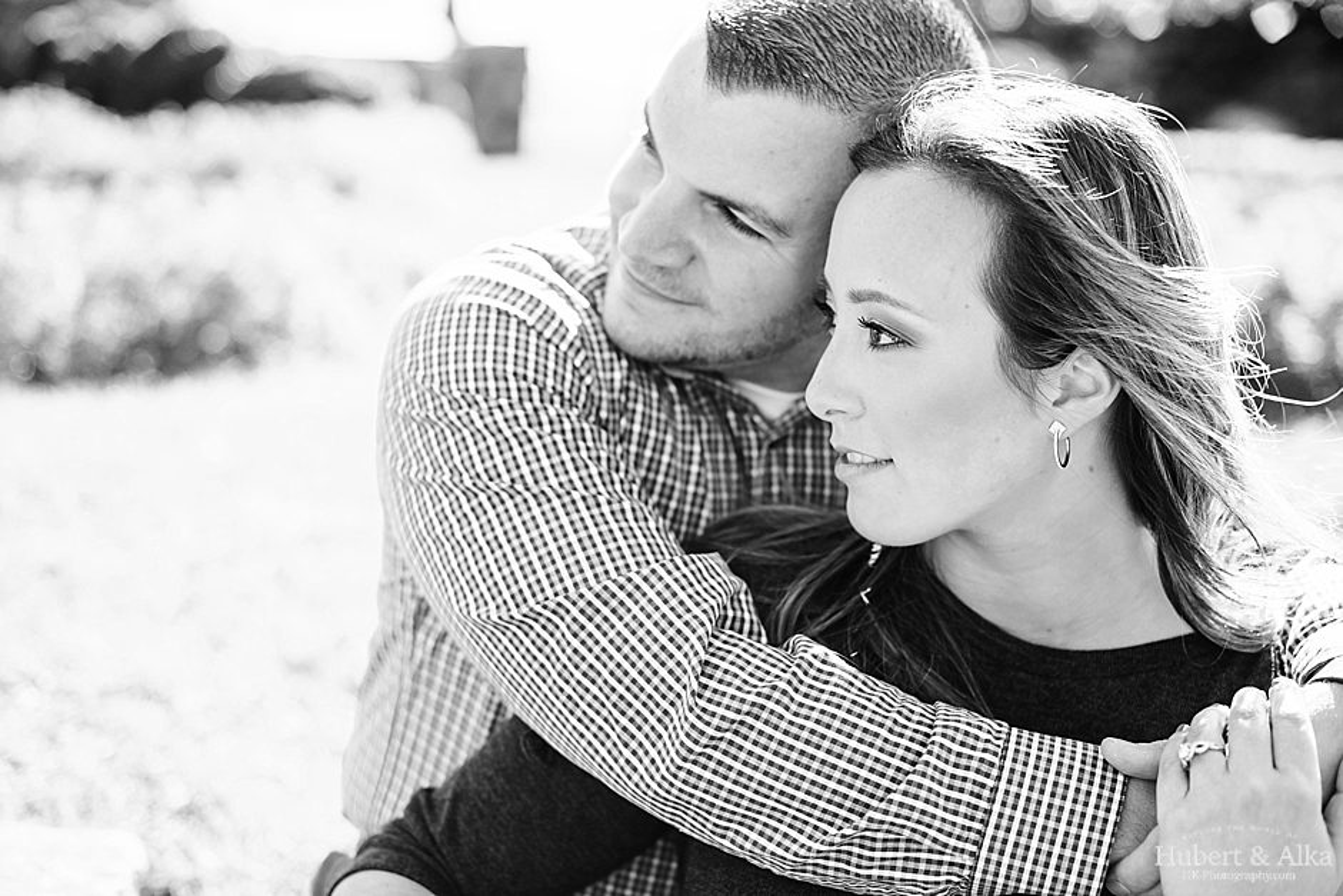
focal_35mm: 50
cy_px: 448
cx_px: 672
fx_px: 1865
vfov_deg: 27.0
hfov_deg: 39.6
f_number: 2.5
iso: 250
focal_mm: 50
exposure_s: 1/2000
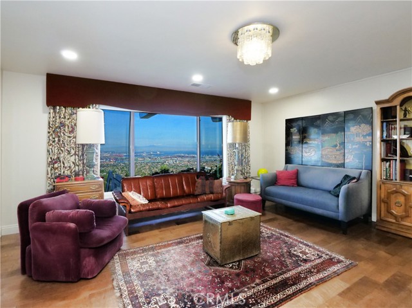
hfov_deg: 94.5
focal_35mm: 16
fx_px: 190
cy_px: 154
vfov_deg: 78.0
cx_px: 206
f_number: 6.3
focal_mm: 8
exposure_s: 1/80
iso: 2500
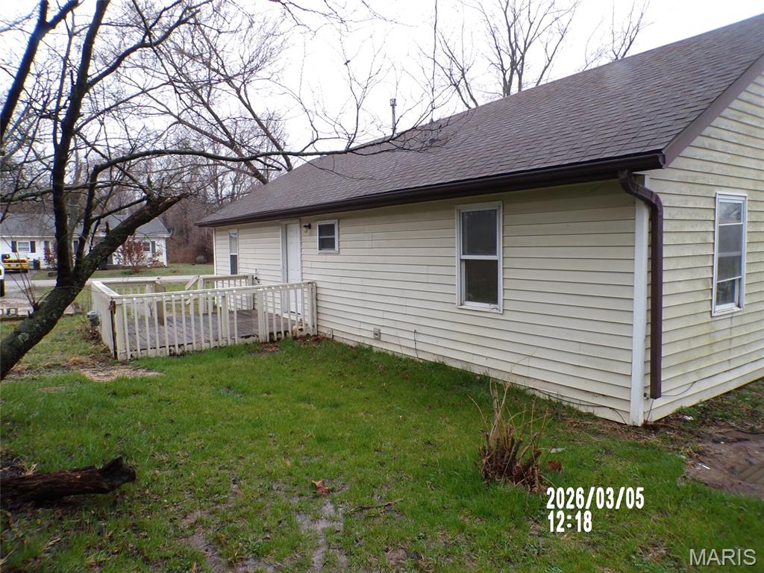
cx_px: 382
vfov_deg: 56.8
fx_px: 530
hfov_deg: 71.6
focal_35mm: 24
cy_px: 286
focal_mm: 4.3
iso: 100
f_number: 4.4
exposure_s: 1/150
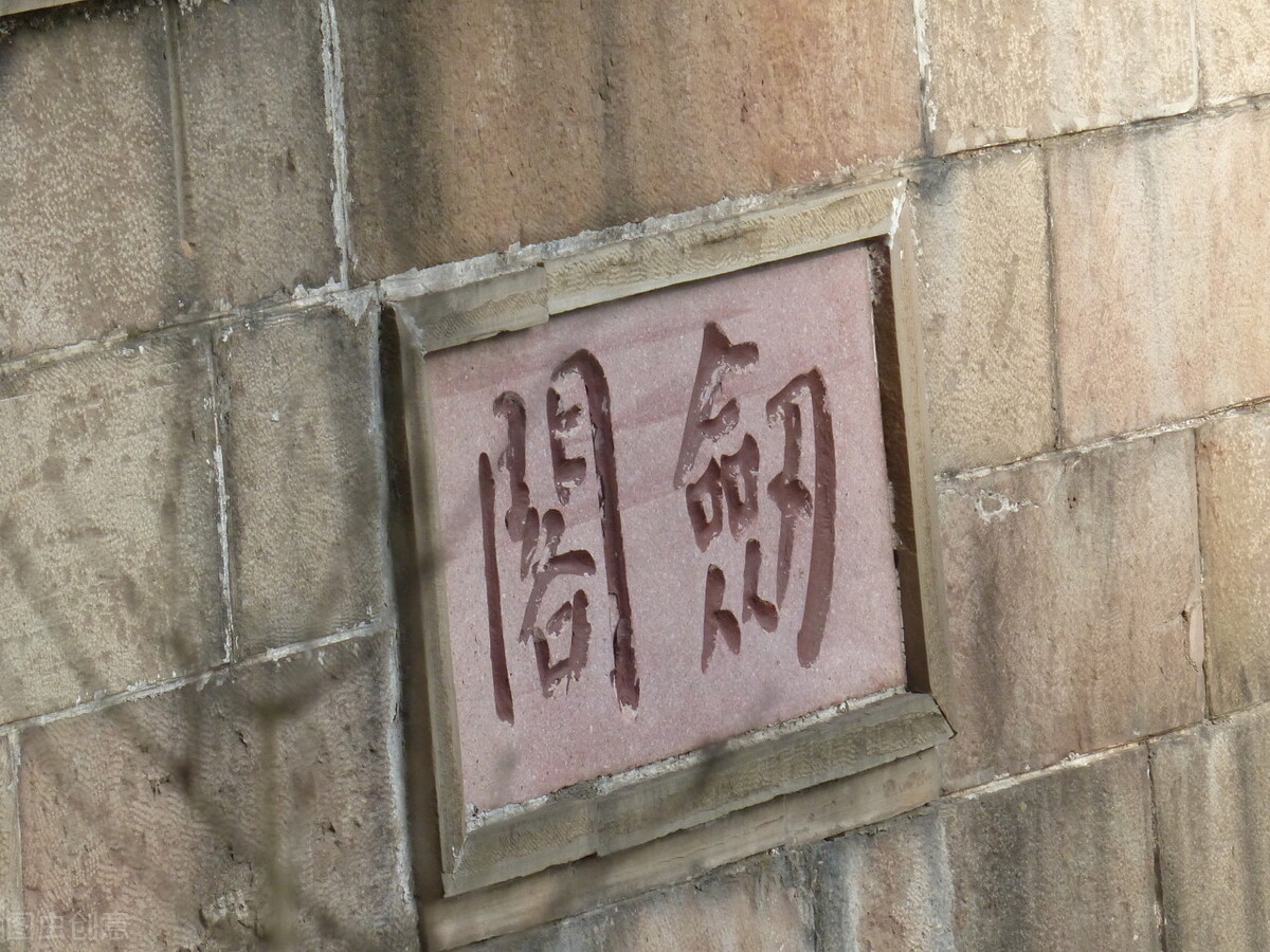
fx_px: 14895
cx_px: 635
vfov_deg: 3.7
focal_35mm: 406
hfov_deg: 4.9
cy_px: 476
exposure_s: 1/320
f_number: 8
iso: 400
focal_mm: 73
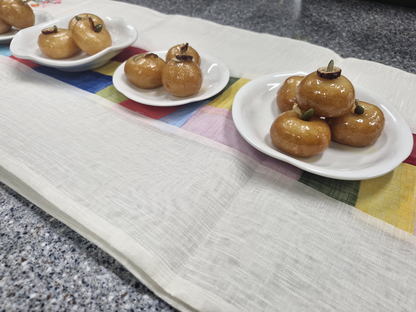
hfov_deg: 73.9
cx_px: 208
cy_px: 156
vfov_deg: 58.9
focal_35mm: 23
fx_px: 276
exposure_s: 1/120
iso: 125
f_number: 1.8
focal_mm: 5.54
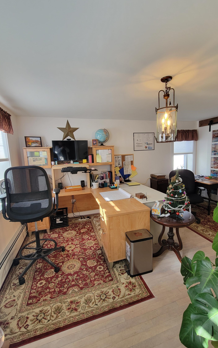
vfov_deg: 105.3
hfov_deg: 78.6
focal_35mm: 14
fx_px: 133
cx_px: 114
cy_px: 173
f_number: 2.2
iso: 64
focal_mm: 2.2
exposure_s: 1/60
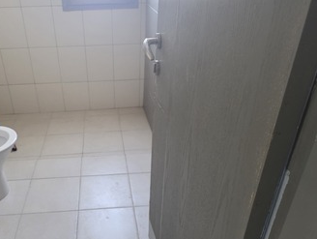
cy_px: 149
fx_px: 293
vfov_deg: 43.9
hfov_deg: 56.2
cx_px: 121
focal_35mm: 32
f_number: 1.7
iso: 640
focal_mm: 6.3
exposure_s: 1/100
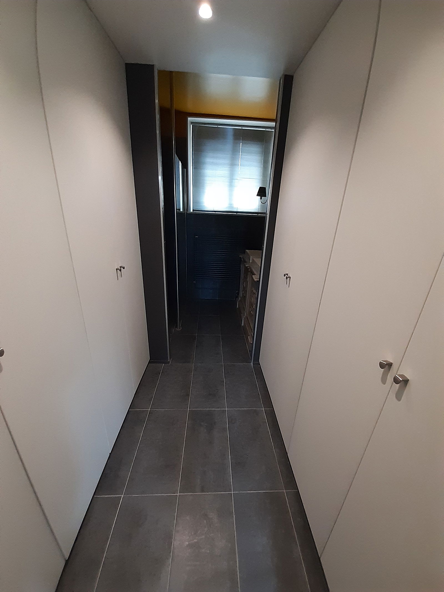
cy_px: 296
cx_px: 222
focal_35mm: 13
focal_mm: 1.13
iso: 250
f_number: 2.2
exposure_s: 1/25
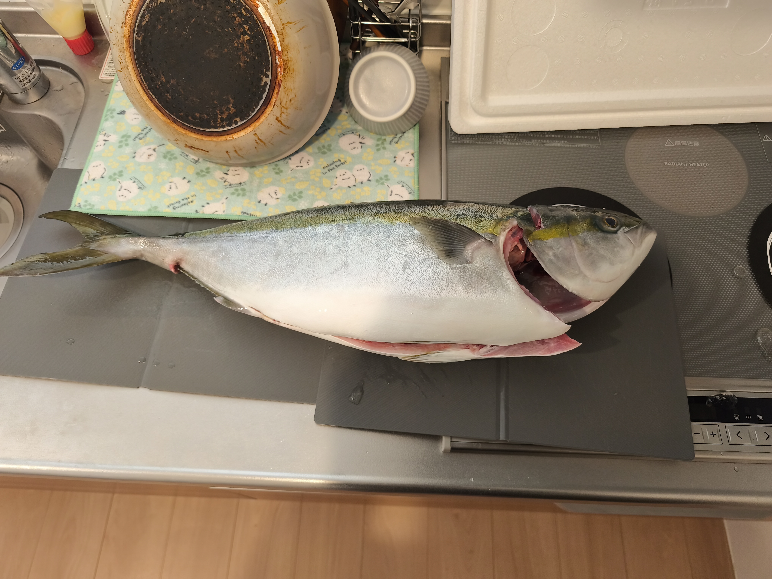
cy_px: 290
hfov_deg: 73.9
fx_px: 513
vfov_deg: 58.9
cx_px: 386
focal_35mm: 23
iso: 320
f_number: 1.6
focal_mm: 6.57
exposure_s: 1/50
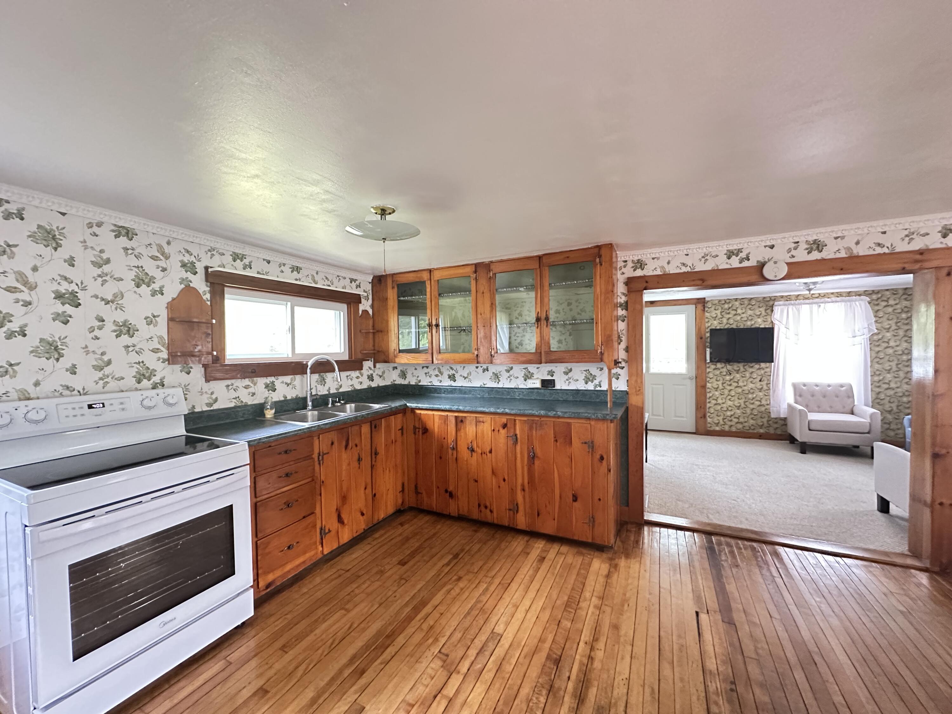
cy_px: 357
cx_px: 476
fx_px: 385
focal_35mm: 14
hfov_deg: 102.1
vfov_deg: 85.7
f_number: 2.2
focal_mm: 2.22
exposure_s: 1/60
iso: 800
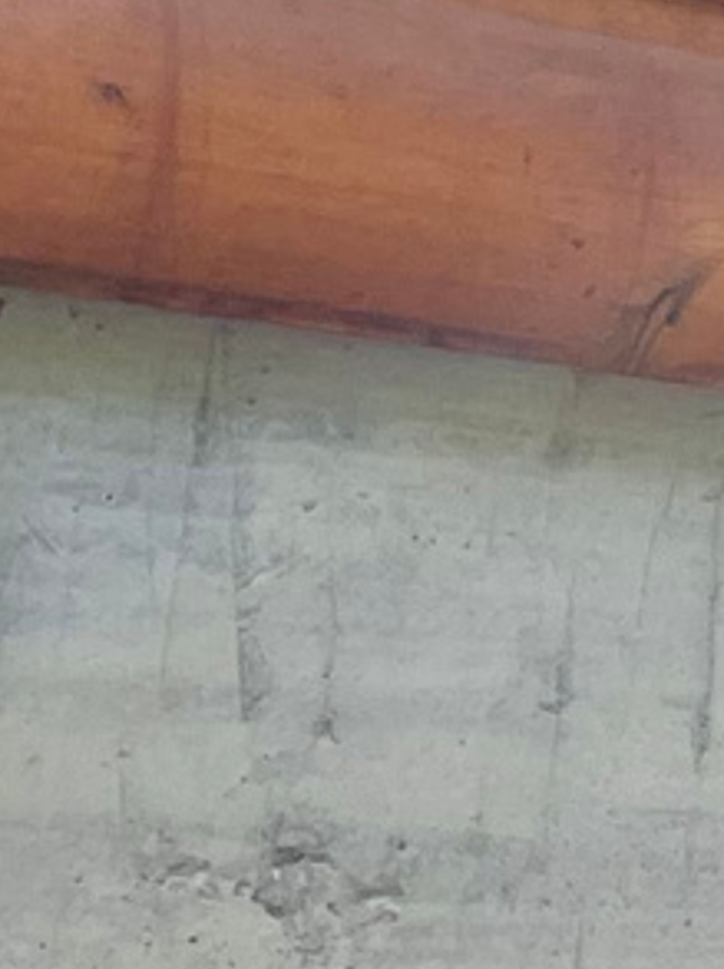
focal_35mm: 182
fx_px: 5087
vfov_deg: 10.9
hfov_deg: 6.1
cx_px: 3299
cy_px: 532
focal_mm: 5.1
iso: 32
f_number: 1.6
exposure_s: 1/1200
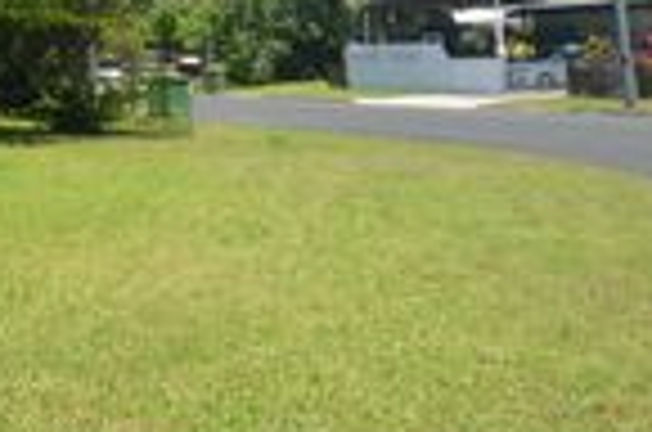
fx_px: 1410
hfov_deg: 23.1
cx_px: -193
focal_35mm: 78
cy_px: -101
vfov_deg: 16.6
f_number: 7.1
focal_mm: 16
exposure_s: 1/200
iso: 100
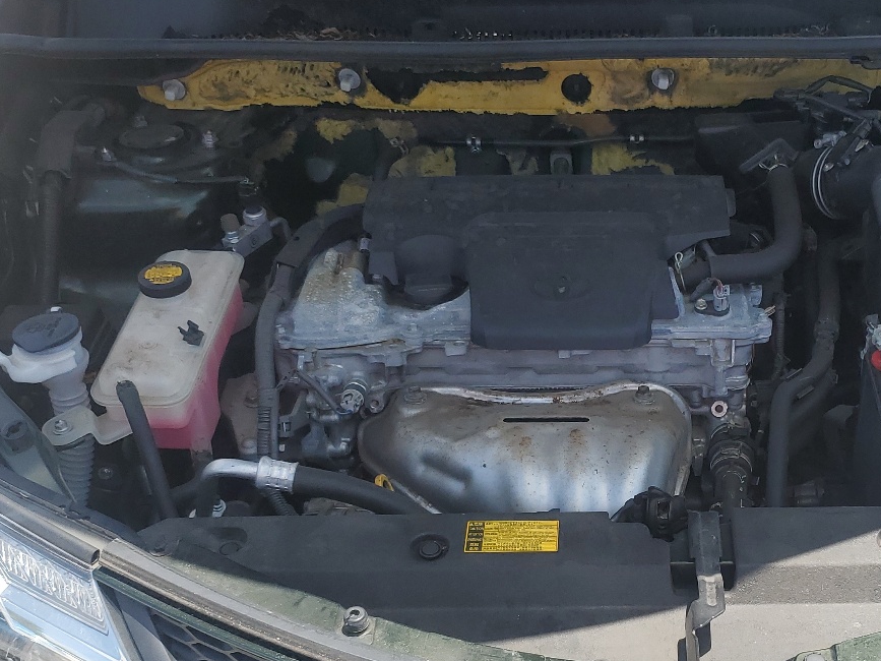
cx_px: 650
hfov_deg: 38.7
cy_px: 498
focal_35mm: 48
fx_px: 1221
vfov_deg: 29.8
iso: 50
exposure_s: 1/2000
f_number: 1.5
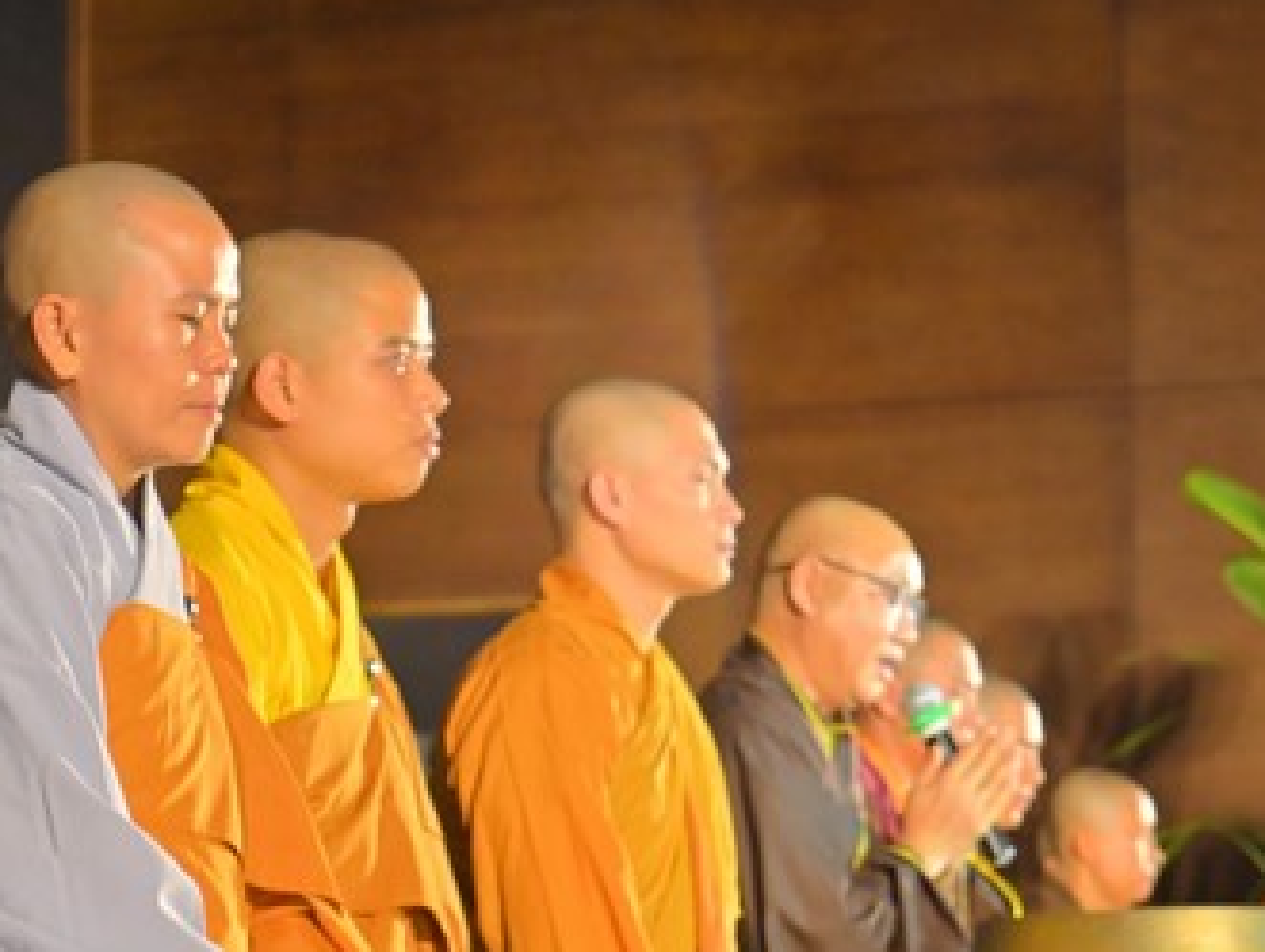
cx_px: 317
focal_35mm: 132
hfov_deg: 14.9
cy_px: 572
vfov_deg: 11.3
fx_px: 4829
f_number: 6.3
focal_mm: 70
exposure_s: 1/125
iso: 1600
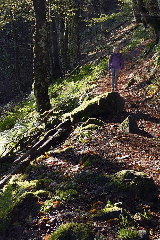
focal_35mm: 67
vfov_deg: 27.3
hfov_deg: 19.1
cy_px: -30
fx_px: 447
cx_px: 194
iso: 800
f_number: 8
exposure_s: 1/160
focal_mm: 26
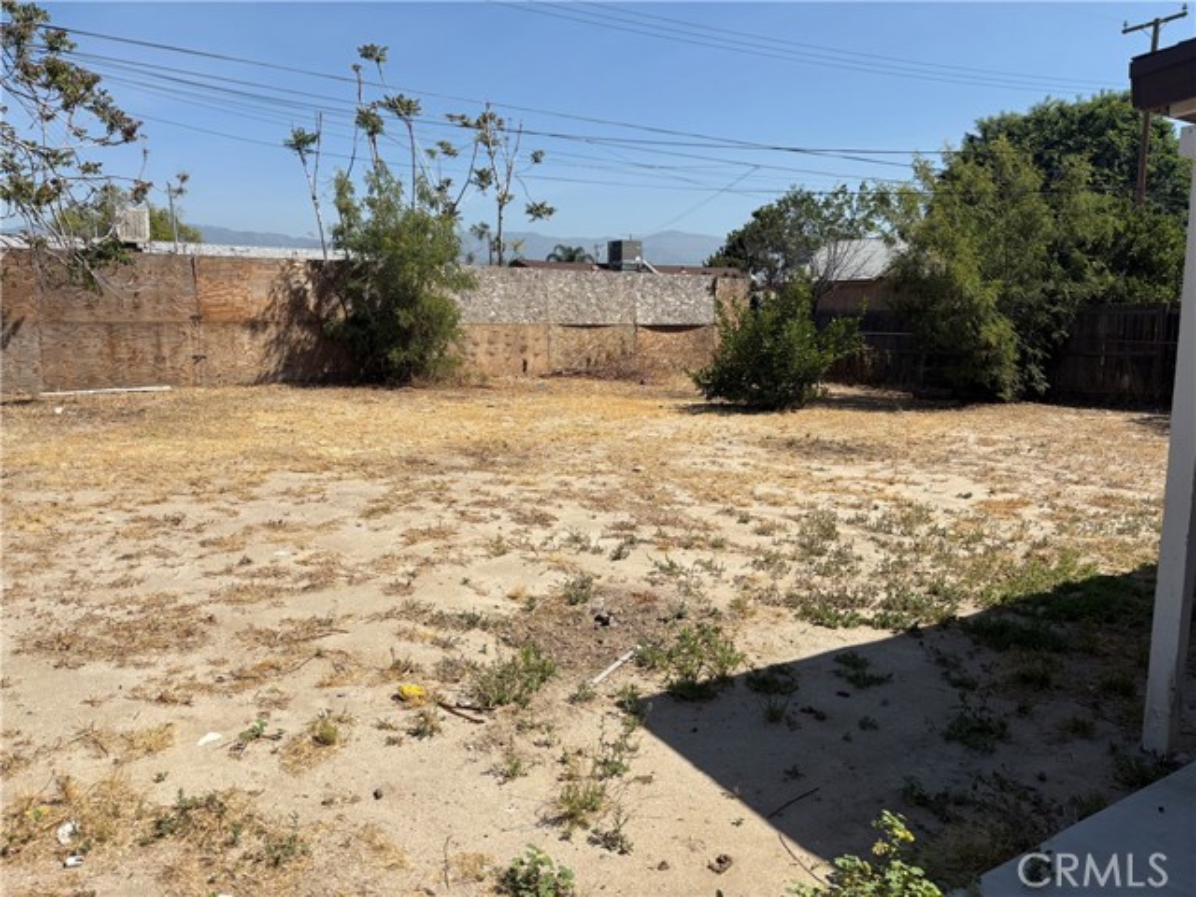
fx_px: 898
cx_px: 598
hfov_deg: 67.3
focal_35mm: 26
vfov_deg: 53.1
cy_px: 448
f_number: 1.6
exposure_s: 1/4608
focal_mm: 5.96
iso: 50
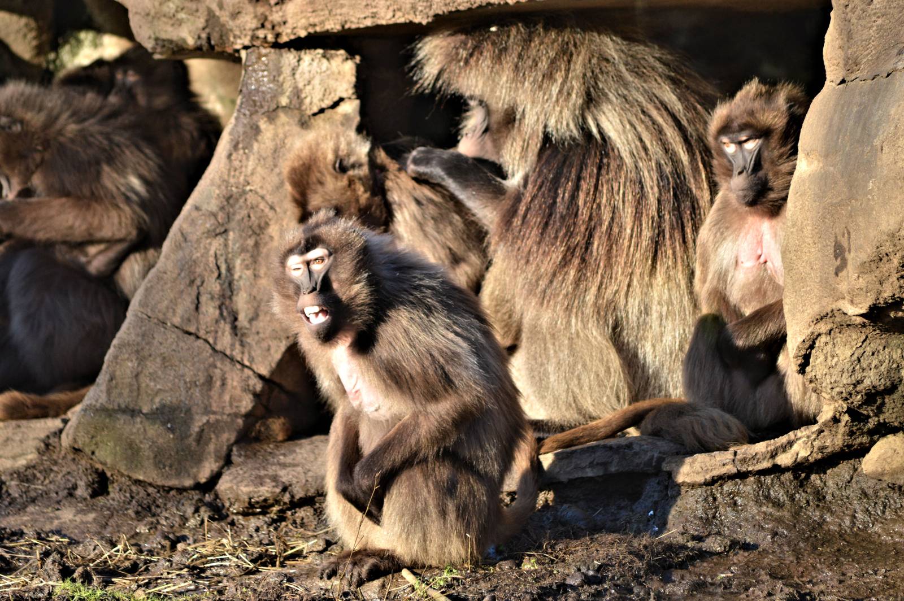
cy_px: 300
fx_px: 8280
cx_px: 452
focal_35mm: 330
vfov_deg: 4.2
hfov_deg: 6.2
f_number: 5
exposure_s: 1/500
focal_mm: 220
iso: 500
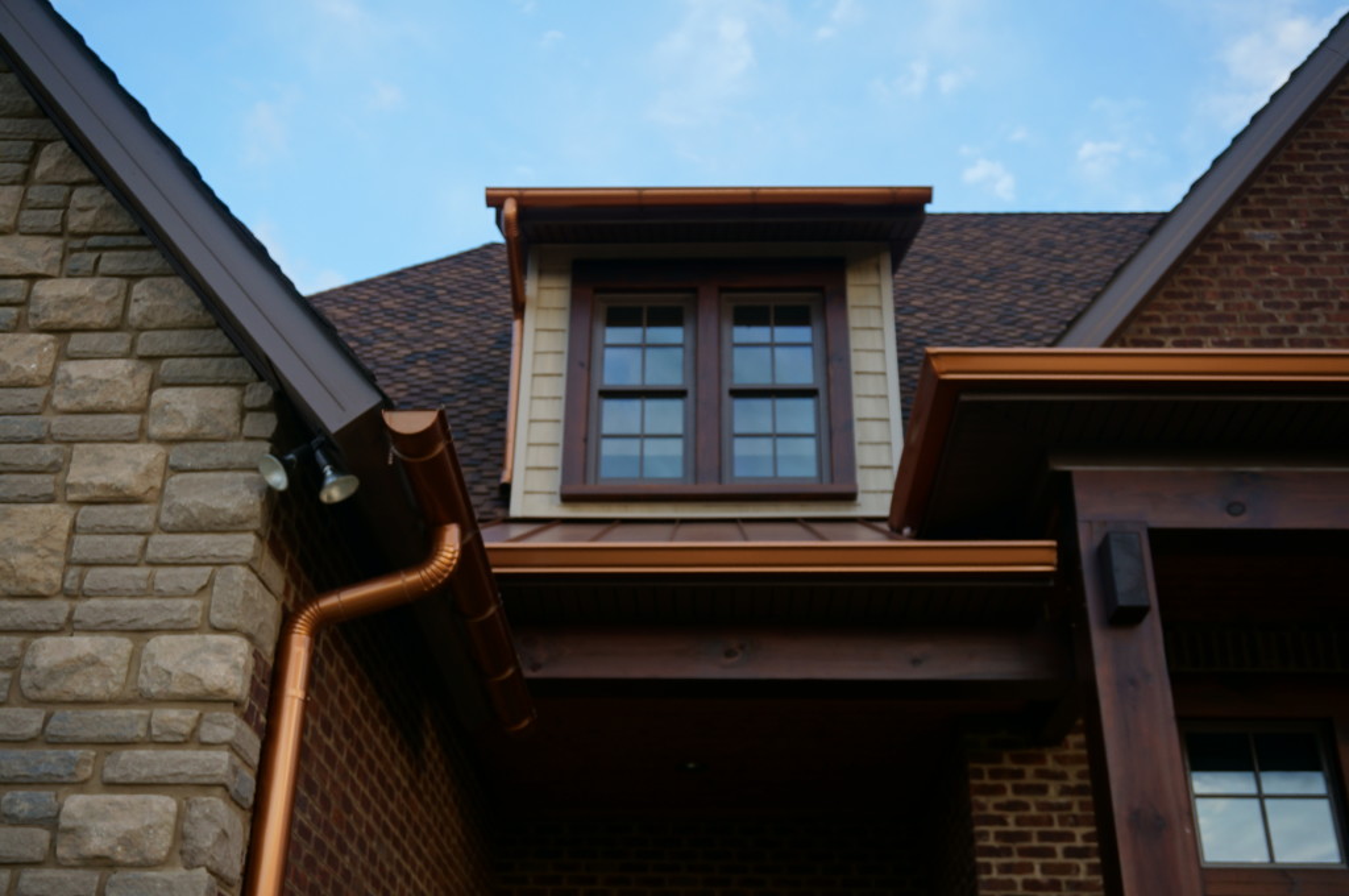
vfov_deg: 34.1
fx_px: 1460
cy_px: 448
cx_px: 674
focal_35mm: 39
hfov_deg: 49.6
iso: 250
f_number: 4.5
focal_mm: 26
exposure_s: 1/160
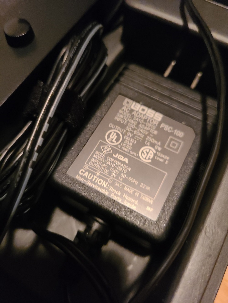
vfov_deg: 67.3
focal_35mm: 26
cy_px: 152
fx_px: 228
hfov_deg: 53.1
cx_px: 114
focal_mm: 5.4
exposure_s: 1/24
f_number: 1.8
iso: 1000
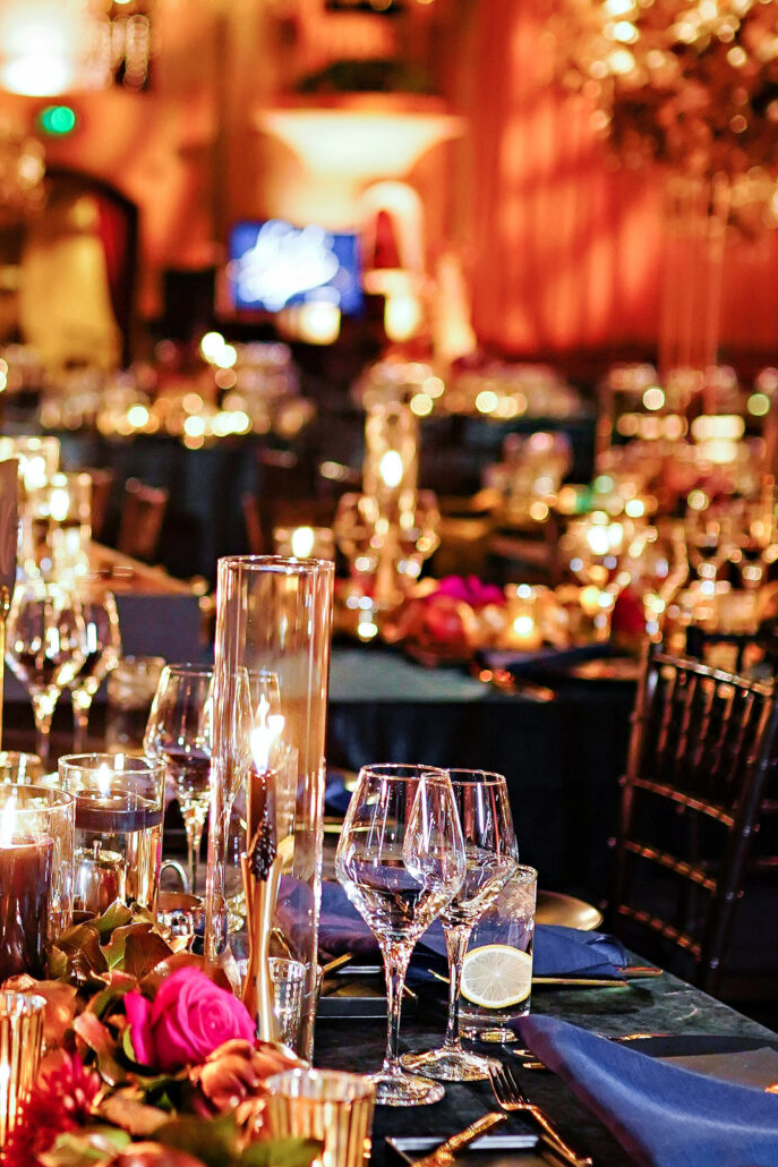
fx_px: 2819
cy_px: 546
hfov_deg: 15.4
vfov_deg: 23.4
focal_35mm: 87
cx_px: -4
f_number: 1.8
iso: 2000
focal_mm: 35
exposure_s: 1/125
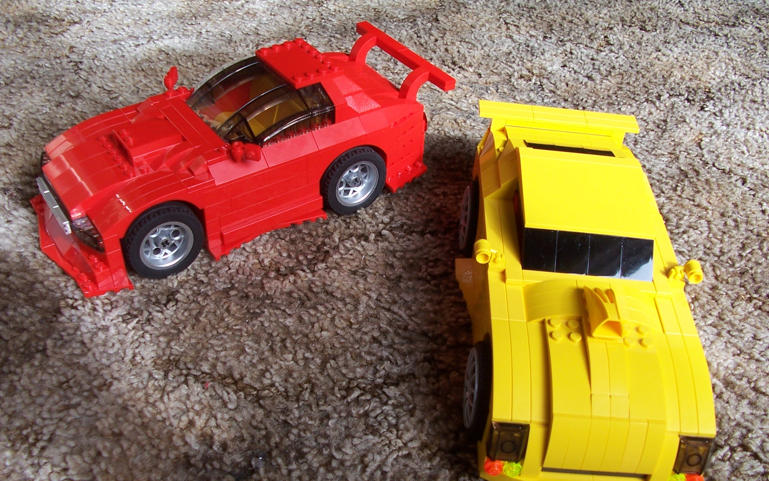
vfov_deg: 33.5
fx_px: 796
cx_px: 391
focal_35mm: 38
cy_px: 283
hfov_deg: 51.5
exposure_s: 1/180
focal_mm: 6
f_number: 2.8
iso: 80
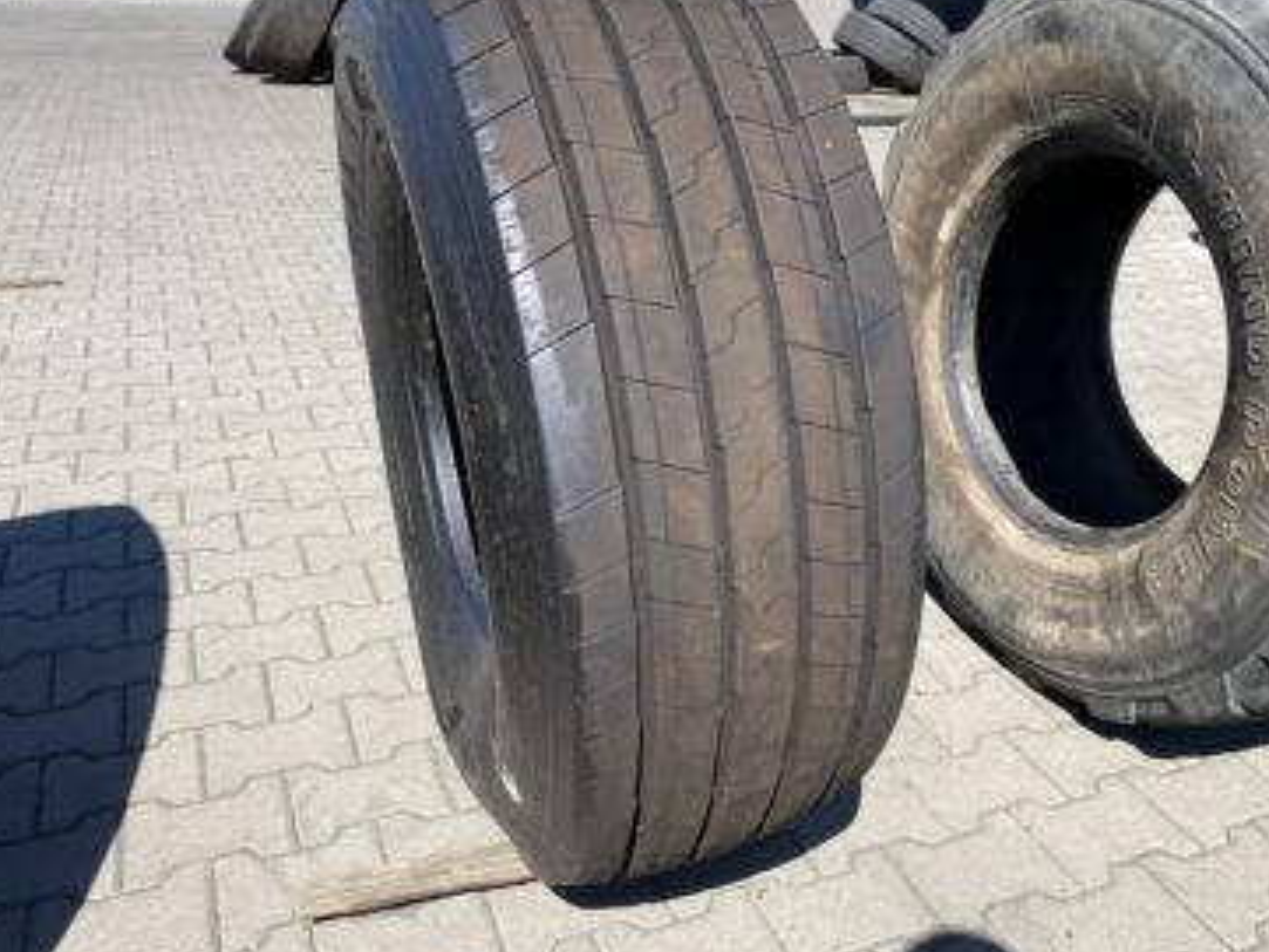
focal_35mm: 31
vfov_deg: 45.4
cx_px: 678
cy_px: 434
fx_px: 1137
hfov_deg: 58.3
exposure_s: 1/1629
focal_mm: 4.25
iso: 32
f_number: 1.8
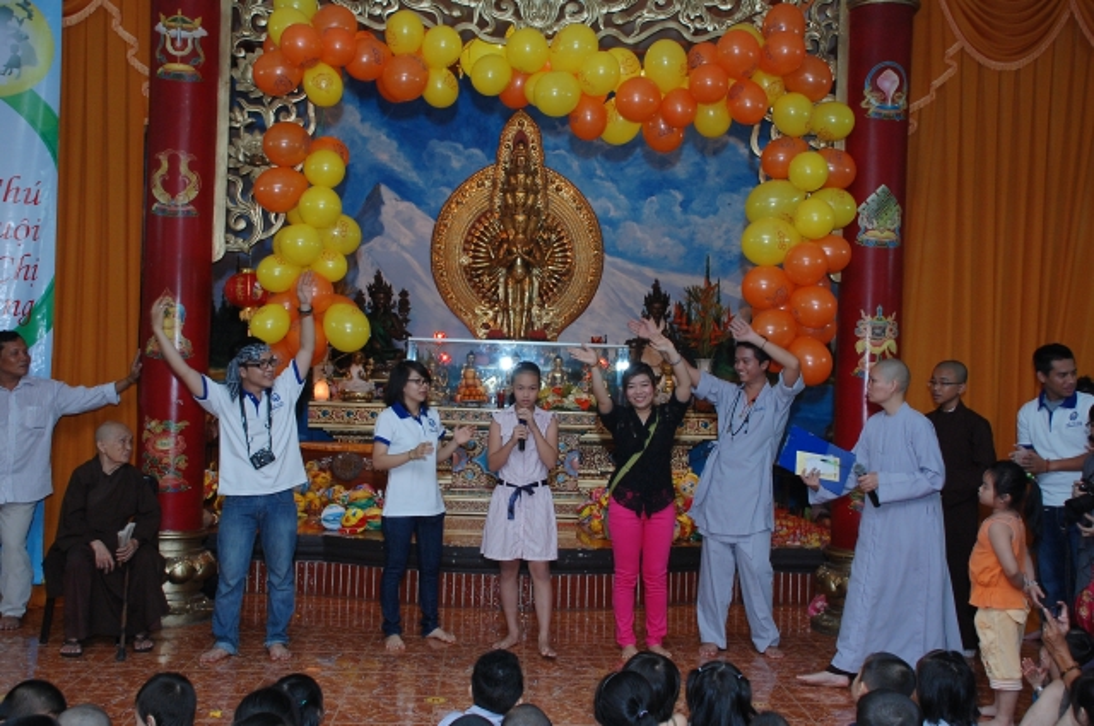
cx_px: 547
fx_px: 1184
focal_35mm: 39
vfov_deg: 34.1
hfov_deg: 49.6
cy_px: 363
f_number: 5.6
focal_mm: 26
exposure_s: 1/60
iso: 800
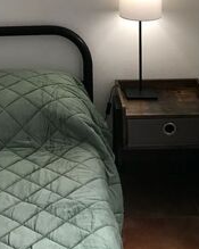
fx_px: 589
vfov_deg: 21.8
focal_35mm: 80
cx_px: 41
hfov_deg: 19.0
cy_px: -64
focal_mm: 3.99
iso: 25
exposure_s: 1/33
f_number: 1.8
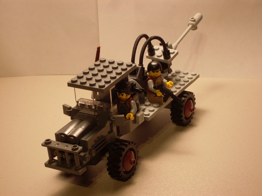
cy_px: 98
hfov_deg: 19.1
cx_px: 131
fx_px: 780
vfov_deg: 14.4
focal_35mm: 103
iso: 120
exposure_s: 1/60
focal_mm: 17.1
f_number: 4.8
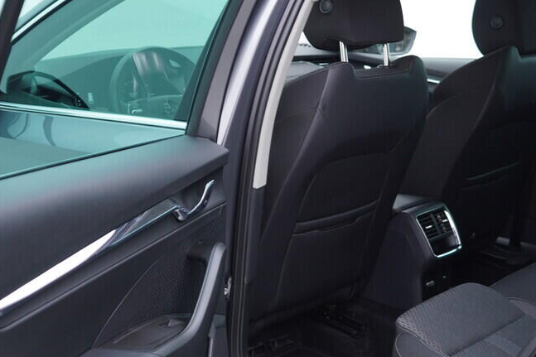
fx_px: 848
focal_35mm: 57
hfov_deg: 35.0
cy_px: 203
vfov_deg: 23.7
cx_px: 297
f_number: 2.8
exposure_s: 1/40
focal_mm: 24
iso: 160
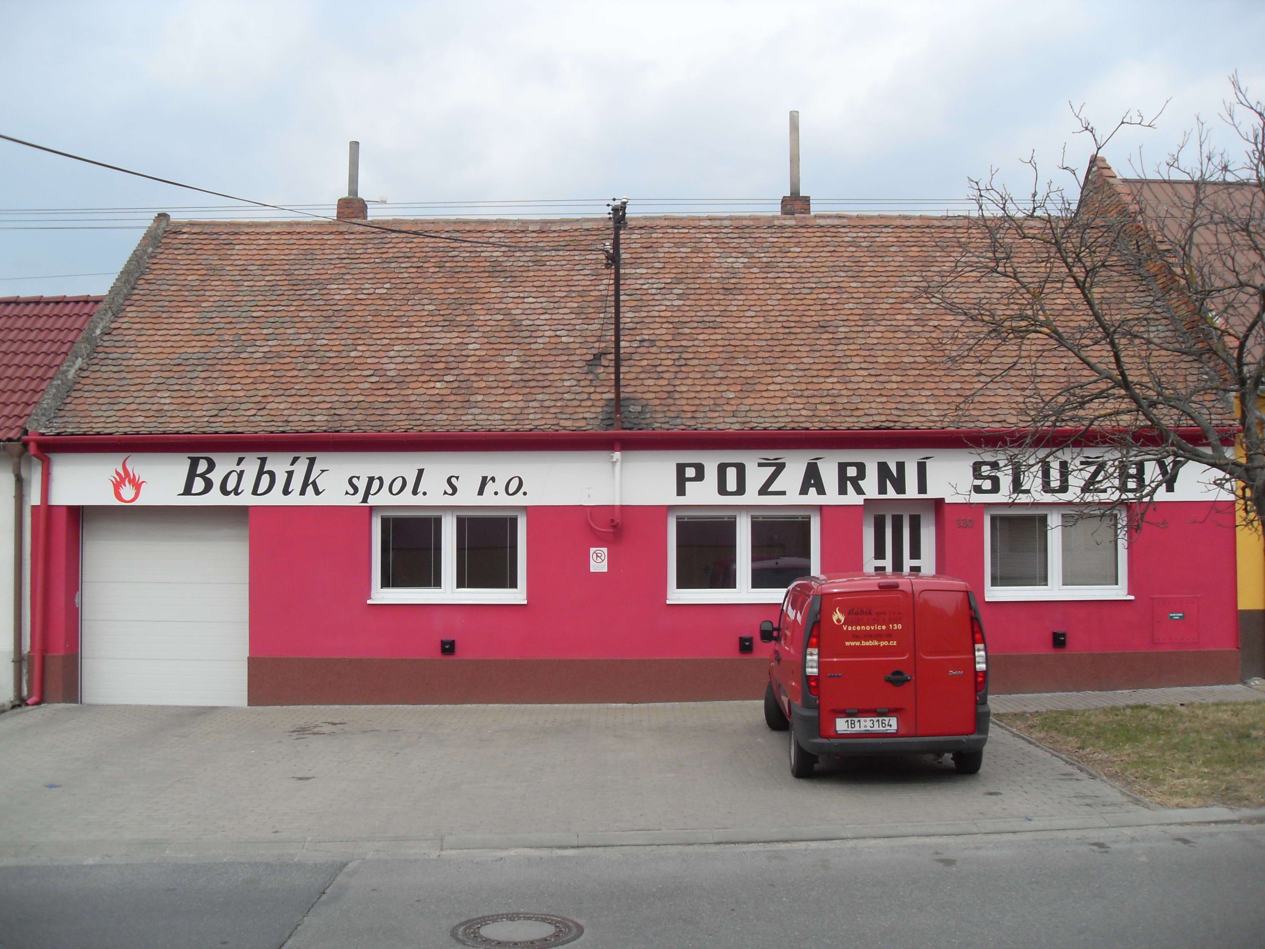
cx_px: 632
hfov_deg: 52.6
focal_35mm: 35
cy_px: 474
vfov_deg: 40.7
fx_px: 1279
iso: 80
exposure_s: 1/125
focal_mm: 6.3
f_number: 7
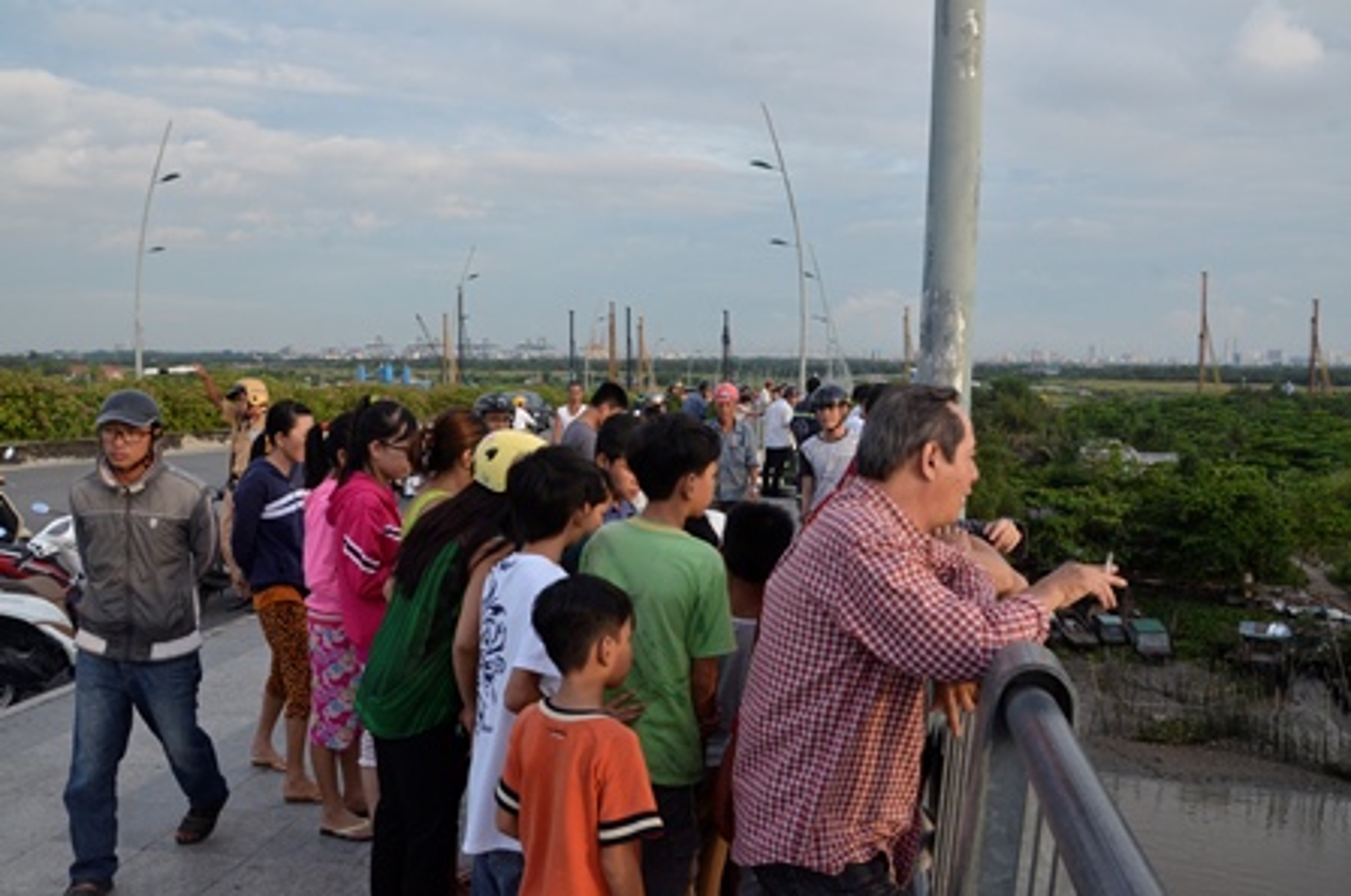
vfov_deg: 41.6
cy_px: 448
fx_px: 1180
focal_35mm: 32
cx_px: 676
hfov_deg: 59.6
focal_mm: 21
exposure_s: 1/500
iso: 1250
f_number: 11
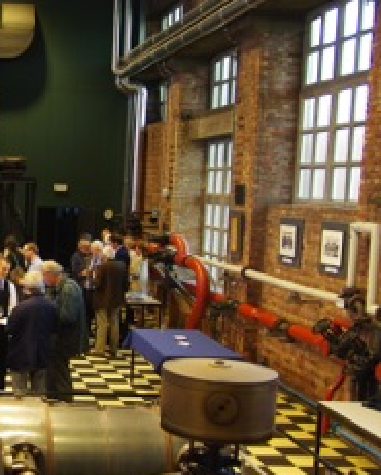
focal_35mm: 59
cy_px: 266
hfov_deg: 24.0
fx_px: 831
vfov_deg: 31.9
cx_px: -47
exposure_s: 1/15
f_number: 3.5
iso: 400
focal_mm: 22
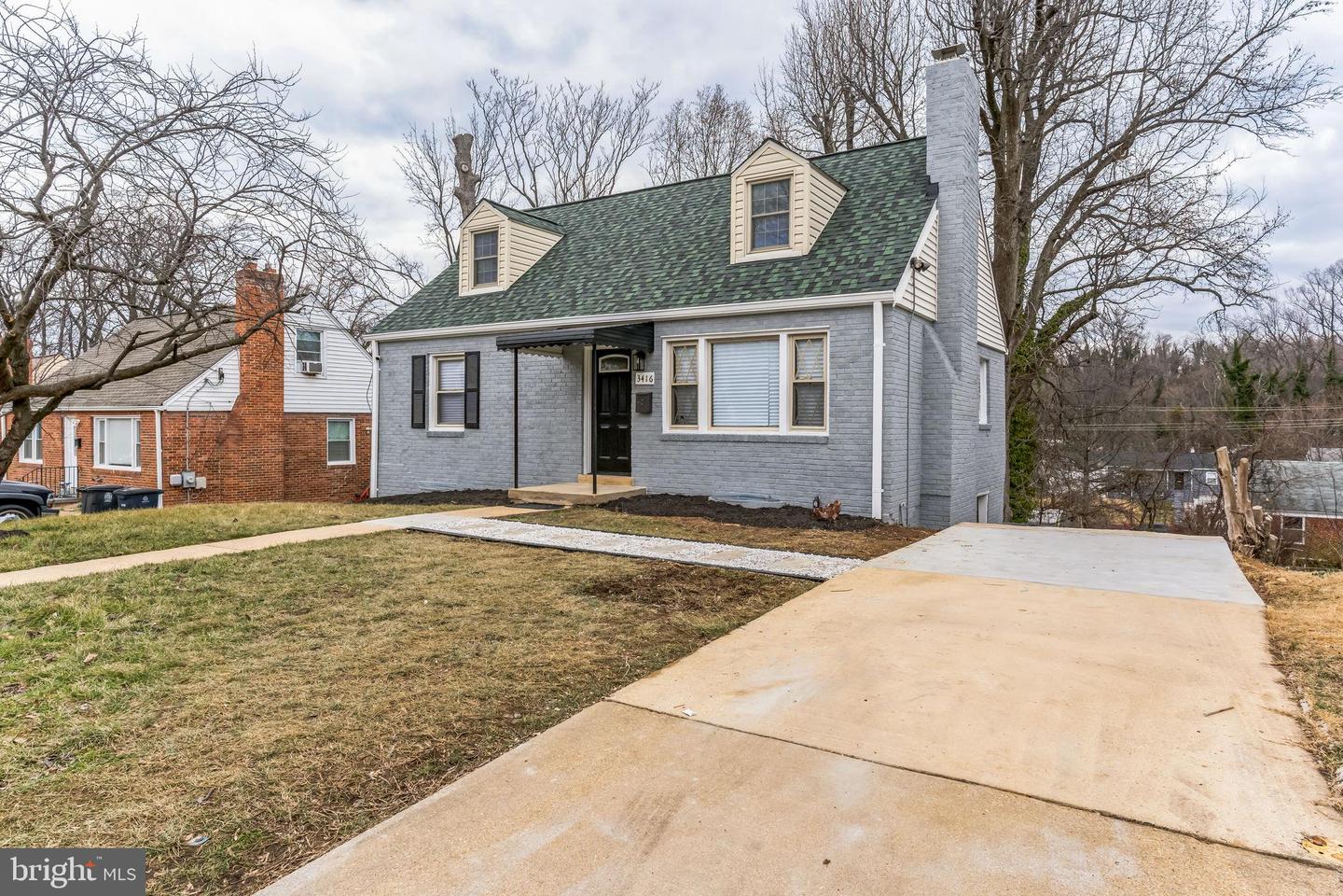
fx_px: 783
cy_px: 448
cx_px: 672
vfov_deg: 59.5
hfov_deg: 81.2
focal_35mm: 21
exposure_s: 1/125
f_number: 10
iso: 250
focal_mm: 21
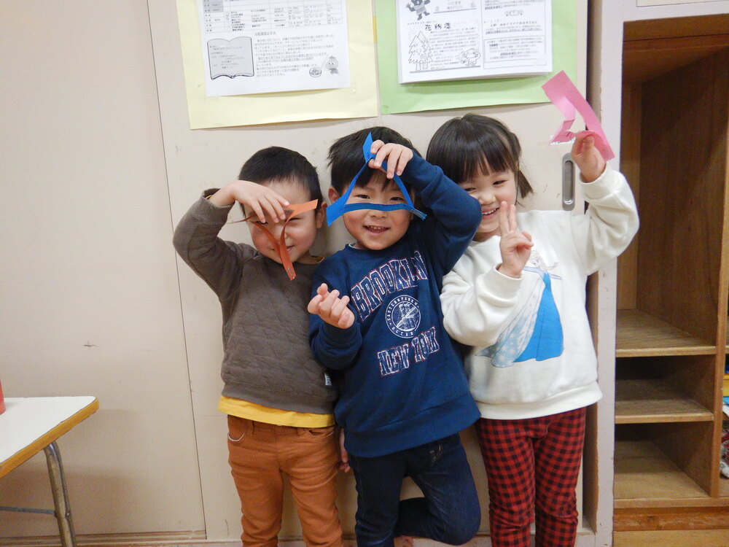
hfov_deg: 71.6
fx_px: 505
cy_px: 274
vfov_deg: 56.8
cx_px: 364
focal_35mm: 24
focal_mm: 4.3
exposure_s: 1/30
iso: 160
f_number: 2.8
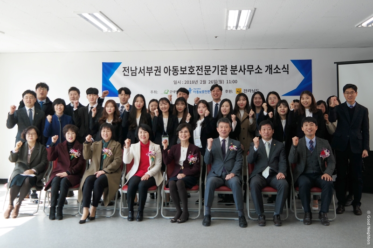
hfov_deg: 57.2
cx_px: 186
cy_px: 124
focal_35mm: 33
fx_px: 342
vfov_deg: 40.0
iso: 100
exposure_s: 1/80
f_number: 4
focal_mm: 22
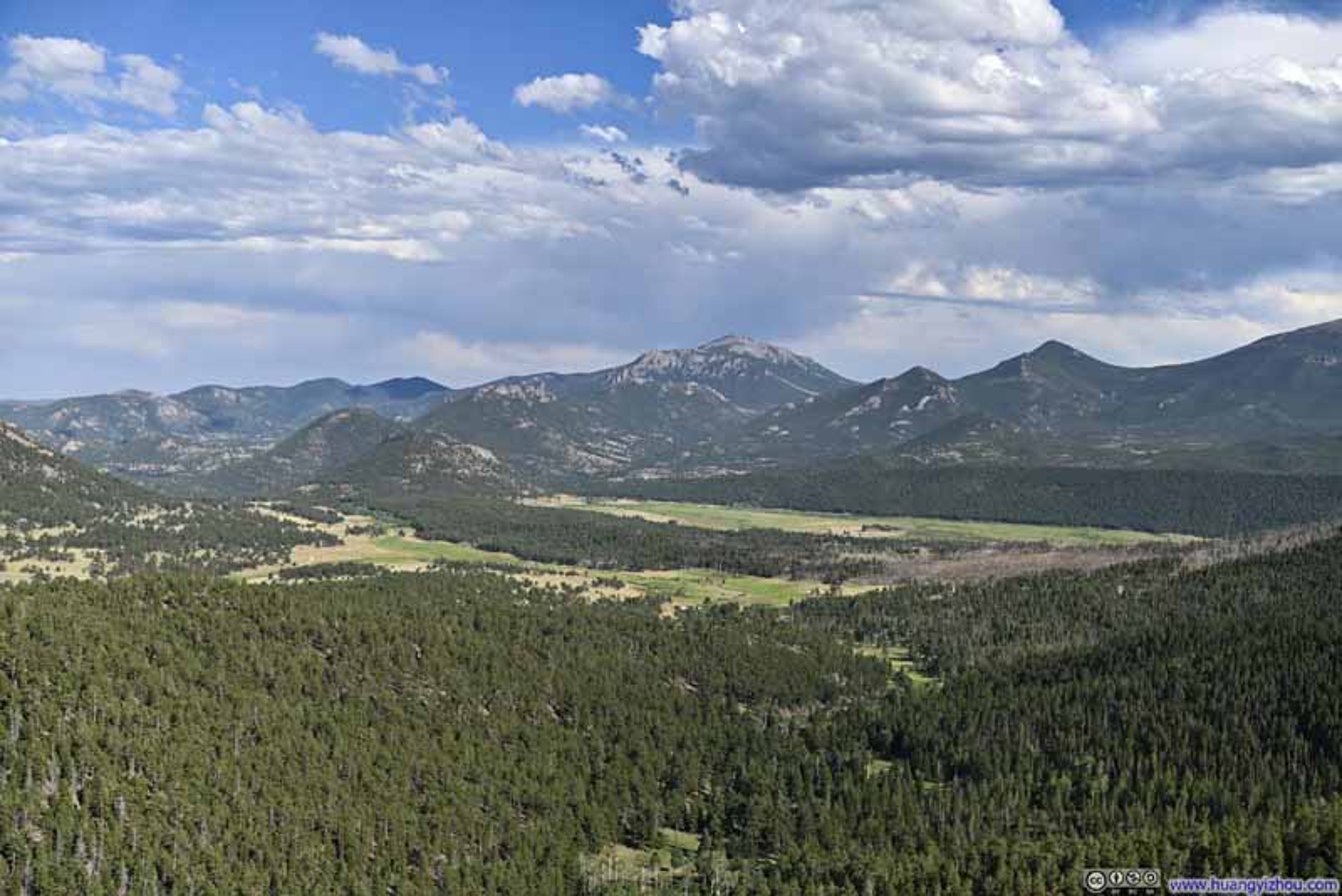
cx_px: 671
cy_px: 448
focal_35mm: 35
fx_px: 1305
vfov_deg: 37.9
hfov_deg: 54.4
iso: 100
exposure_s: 1/1250
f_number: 4.5
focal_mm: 35
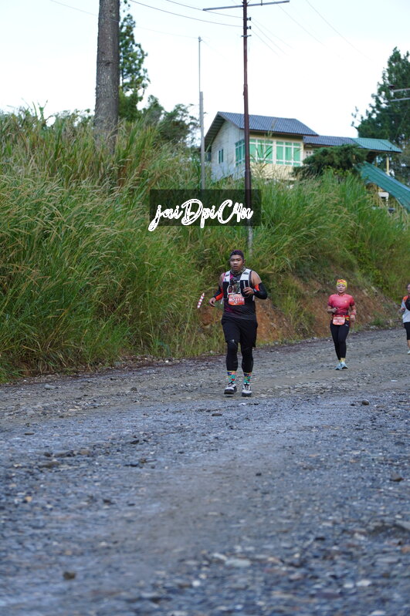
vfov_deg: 19.5
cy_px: 308
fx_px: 1798
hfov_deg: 13.0
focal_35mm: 105
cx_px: 205
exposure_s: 1/500
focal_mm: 70
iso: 400
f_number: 2.8
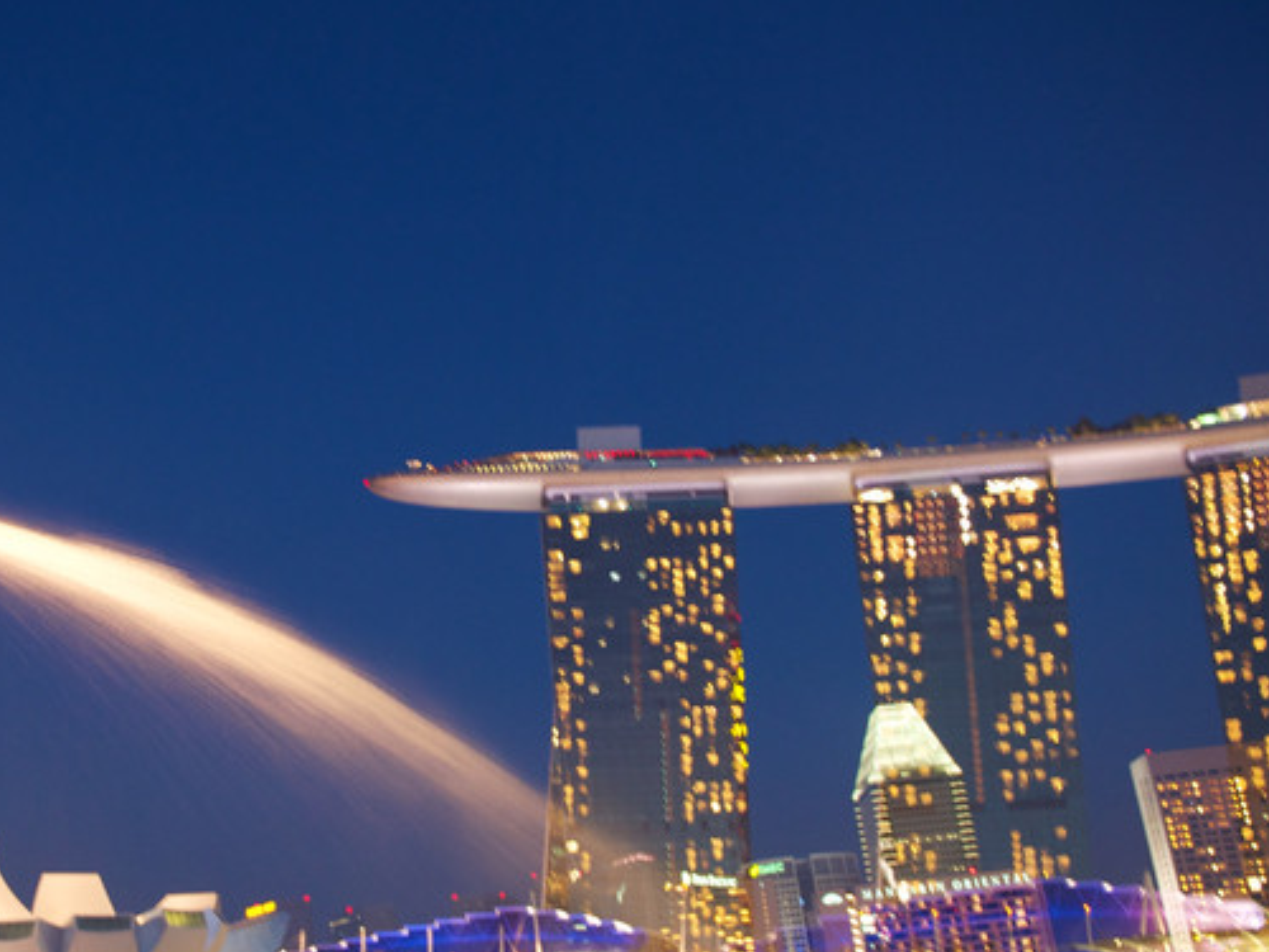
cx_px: 414
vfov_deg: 23.3
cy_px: 476
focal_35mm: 63
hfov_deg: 30.5
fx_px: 2310
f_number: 2.8
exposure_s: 1/5
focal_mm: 32
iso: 800
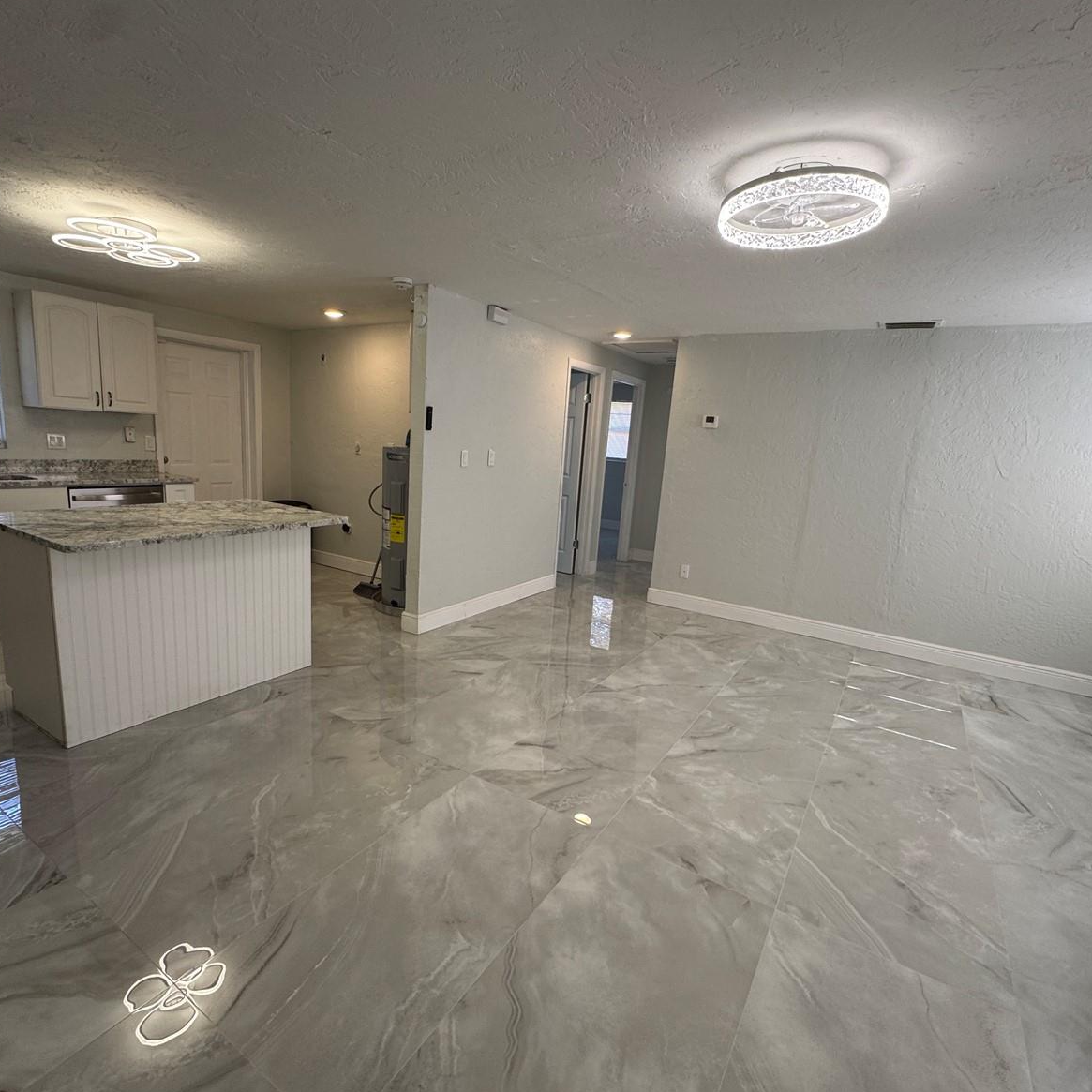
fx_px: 607
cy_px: 556
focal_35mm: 17
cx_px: 526
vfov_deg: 84.0
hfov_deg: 83.9
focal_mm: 2.22
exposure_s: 1/120
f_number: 2.2
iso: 80
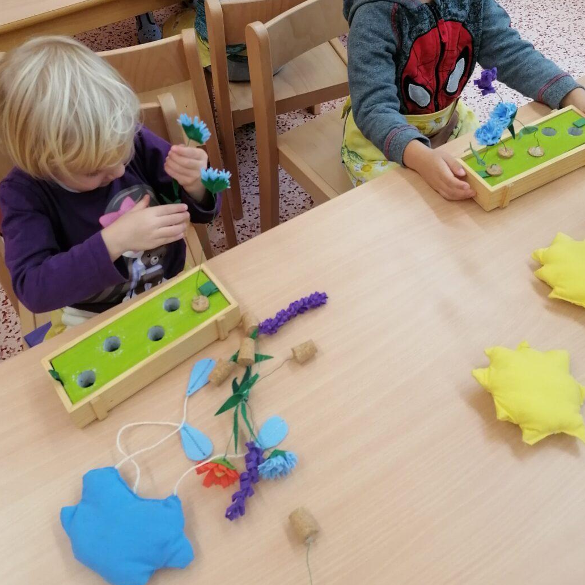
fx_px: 707
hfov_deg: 44.9
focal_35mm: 37
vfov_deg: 44.2
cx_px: 274
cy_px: 190
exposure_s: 1/100
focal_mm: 4.75
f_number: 1.8
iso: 200
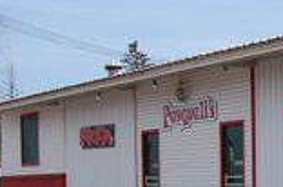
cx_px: 374
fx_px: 1058
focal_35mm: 135
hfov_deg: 14.6
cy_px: 162
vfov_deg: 10.1
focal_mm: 28
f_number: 9
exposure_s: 1/320
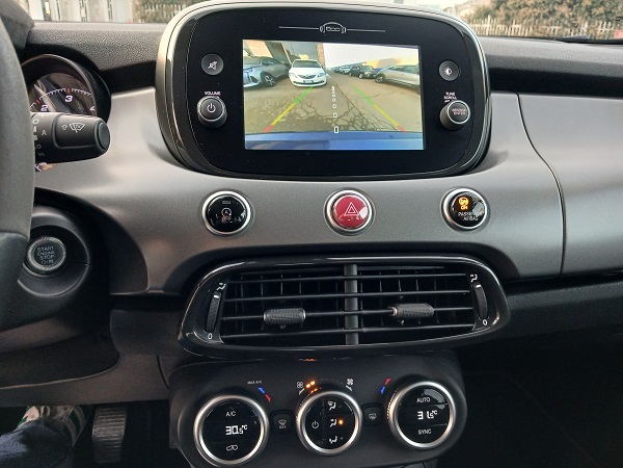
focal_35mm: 27
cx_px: 312
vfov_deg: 51.4
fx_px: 486
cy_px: 234
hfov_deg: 65.3
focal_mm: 3.98
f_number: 1.8
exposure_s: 1/50
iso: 160
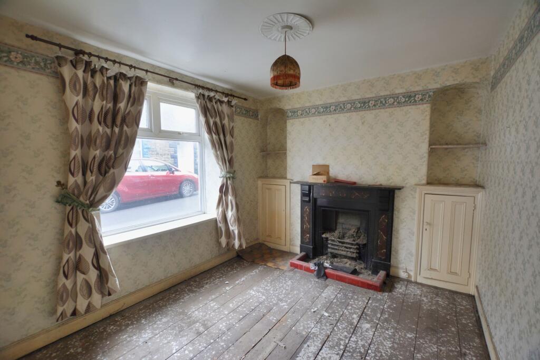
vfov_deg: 77.3
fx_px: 225
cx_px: 270
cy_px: 180
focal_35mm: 15
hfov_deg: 100.4
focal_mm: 10
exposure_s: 1/80
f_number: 4.5
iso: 400
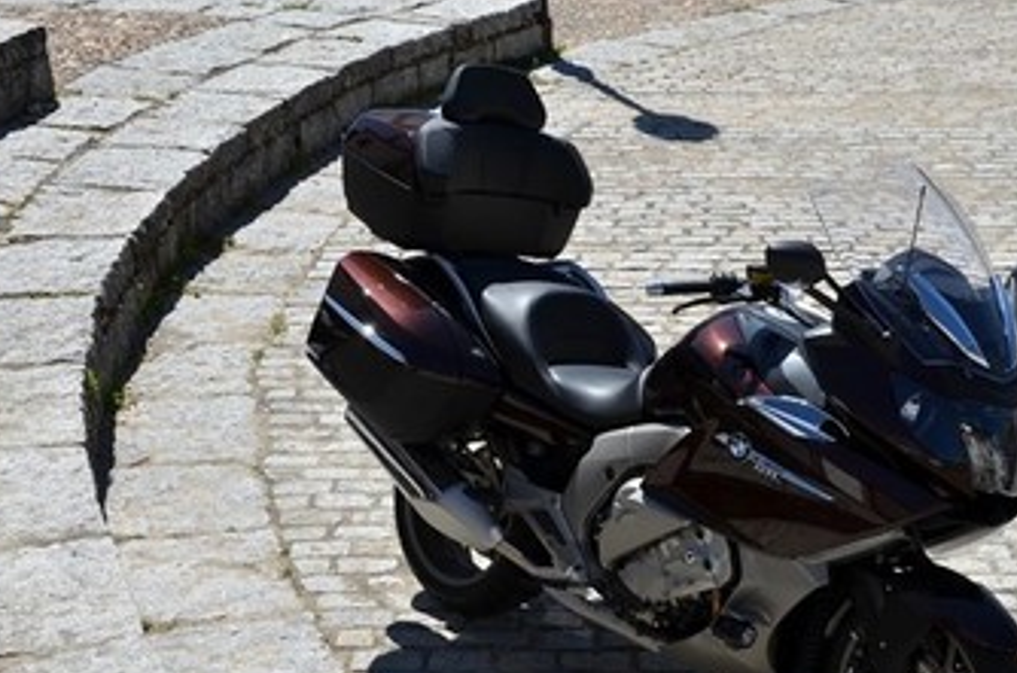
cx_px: 542
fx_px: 2396
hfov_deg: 24.0
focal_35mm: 85
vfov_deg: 16.0
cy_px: 435
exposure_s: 1/160
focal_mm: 42
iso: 100
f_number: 13
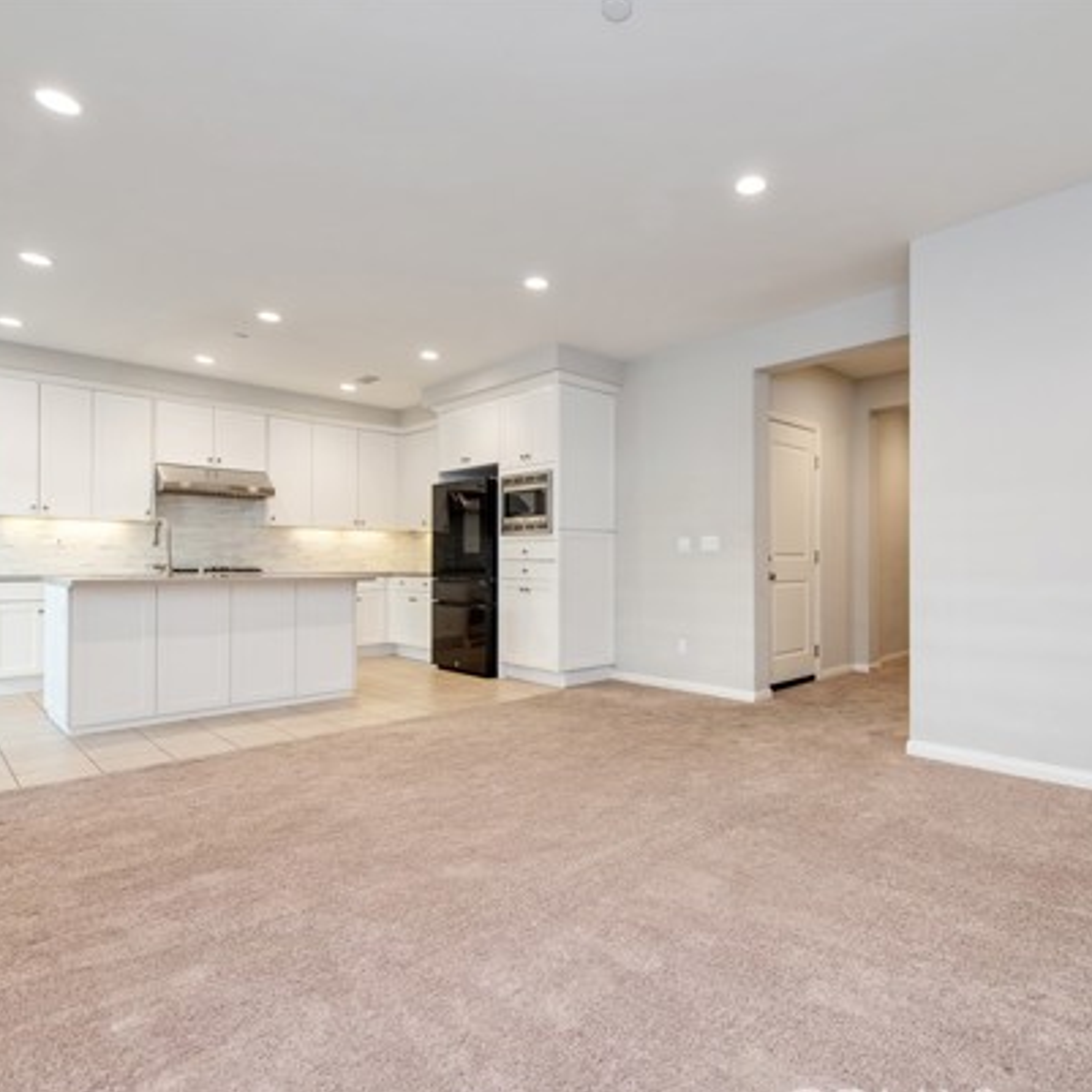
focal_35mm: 19
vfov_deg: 77.6
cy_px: 572
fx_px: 678
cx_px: 624
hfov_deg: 77.2
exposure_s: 1/60
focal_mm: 14
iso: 320
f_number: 4
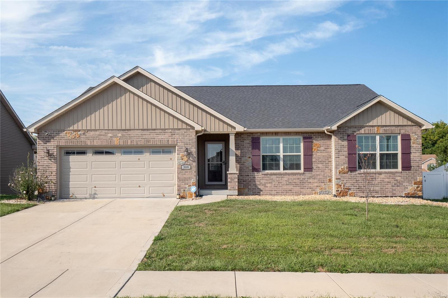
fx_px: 373
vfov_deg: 43.6
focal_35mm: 30
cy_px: 149
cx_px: 224
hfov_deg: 61.9
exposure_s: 1/500
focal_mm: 15
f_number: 8
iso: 400
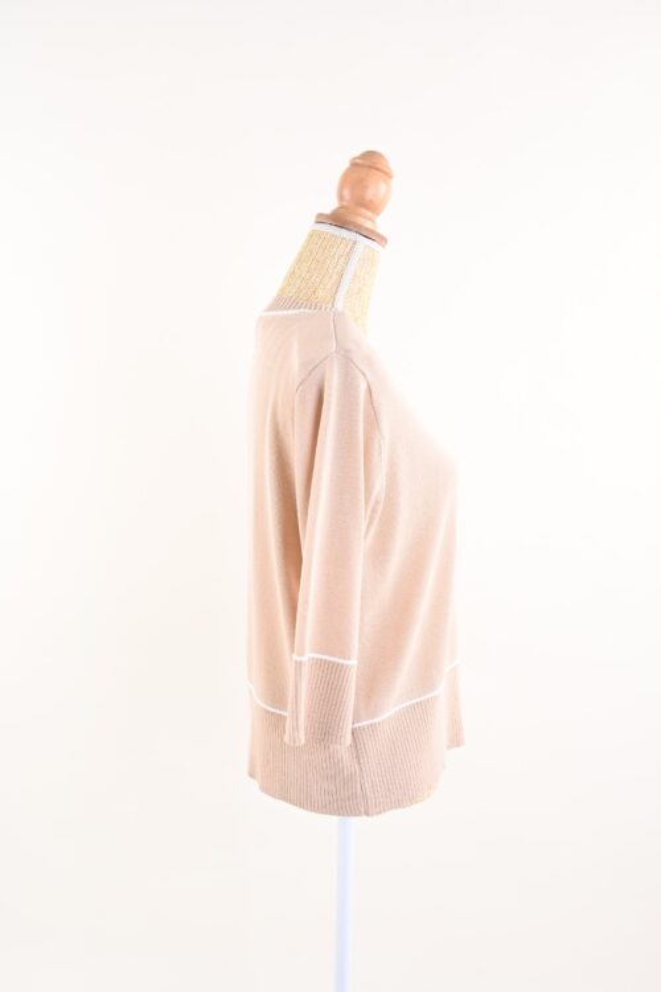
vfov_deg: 53.2
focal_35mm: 36
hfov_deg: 36.8
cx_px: 330
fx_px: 992
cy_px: 496
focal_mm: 36
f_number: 9
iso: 125
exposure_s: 1/125
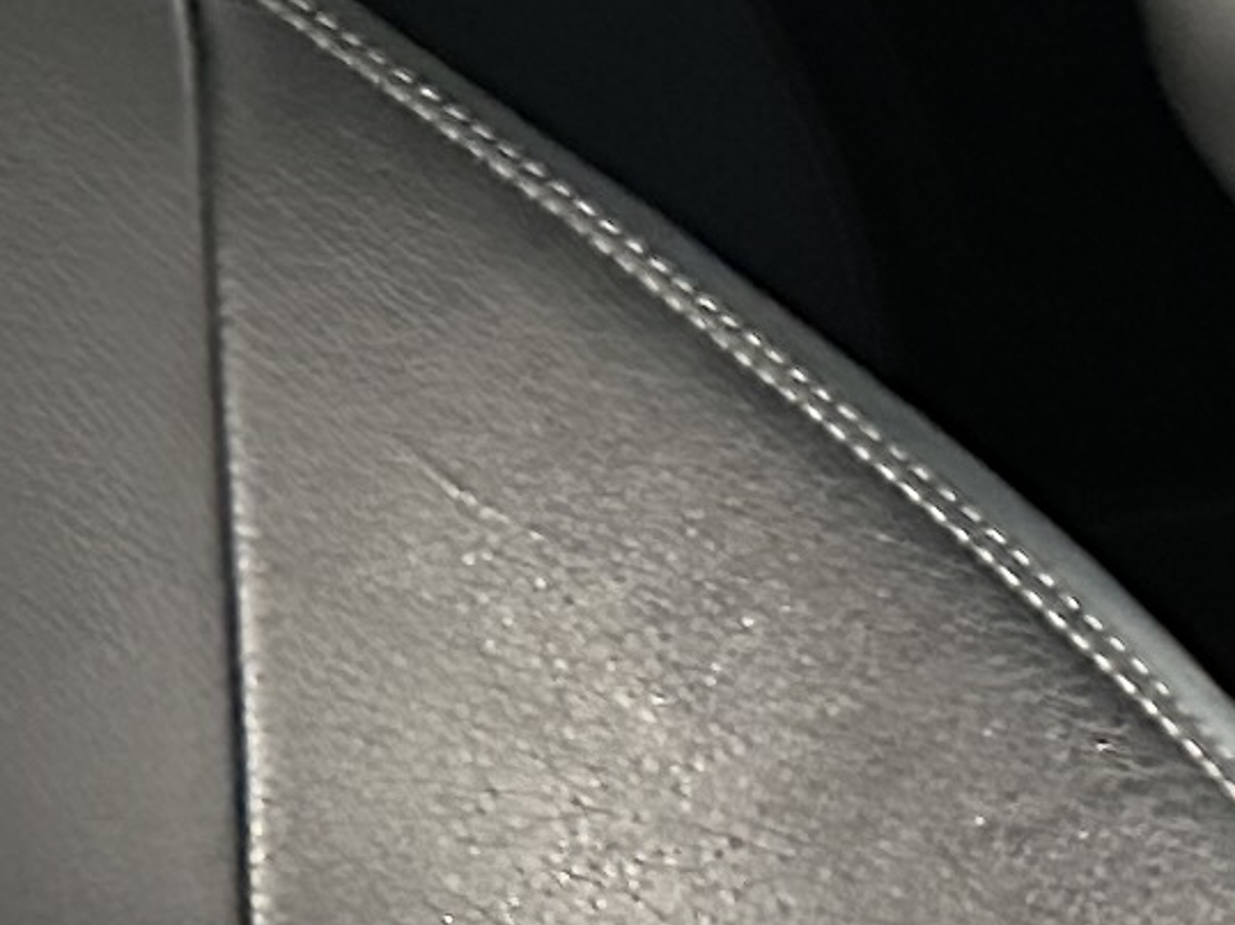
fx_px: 6419
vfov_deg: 8.2
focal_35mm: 180
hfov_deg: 11.0
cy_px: 413
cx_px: 863
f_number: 1.78
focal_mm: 6.86
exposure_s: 1/25
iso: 1250
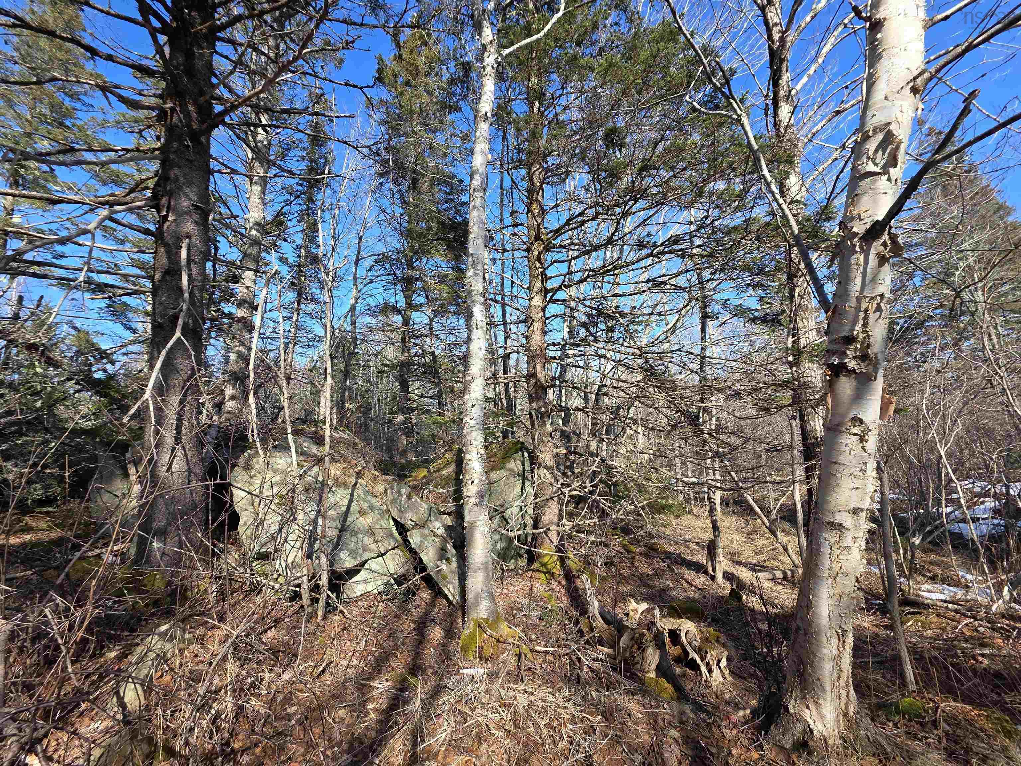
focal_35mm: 13
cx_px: 510
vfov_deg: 89.9
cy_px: 383
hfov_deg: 106.2
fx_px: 383
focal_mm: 2.2
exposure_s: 1/742
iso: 40
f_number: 1.9
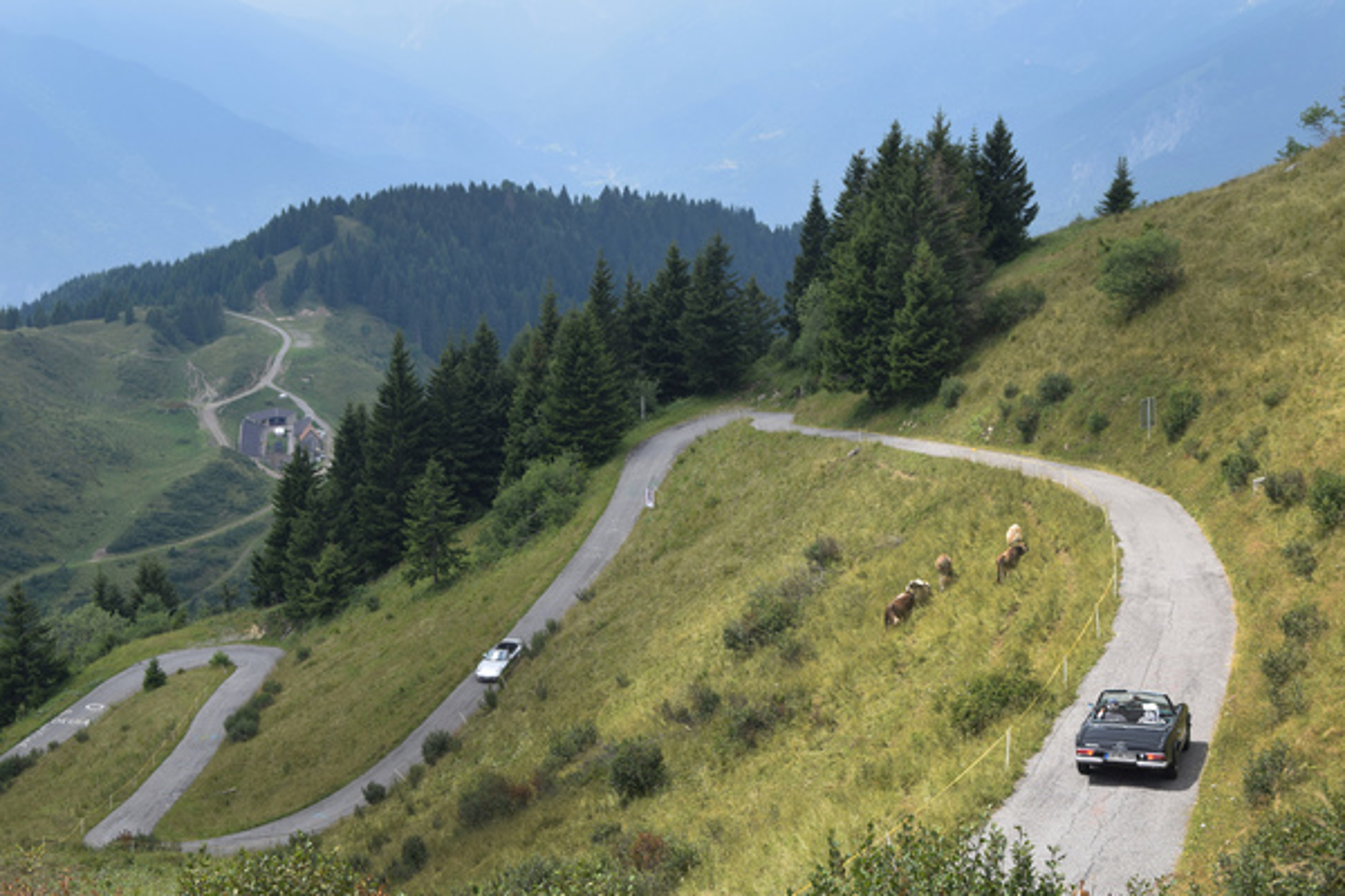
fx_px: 2241
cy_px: 448
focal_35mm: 60
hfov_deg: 33.4
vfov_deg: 22.6
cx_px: 672
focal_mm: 40
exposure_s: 1/320
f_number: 8
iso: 200
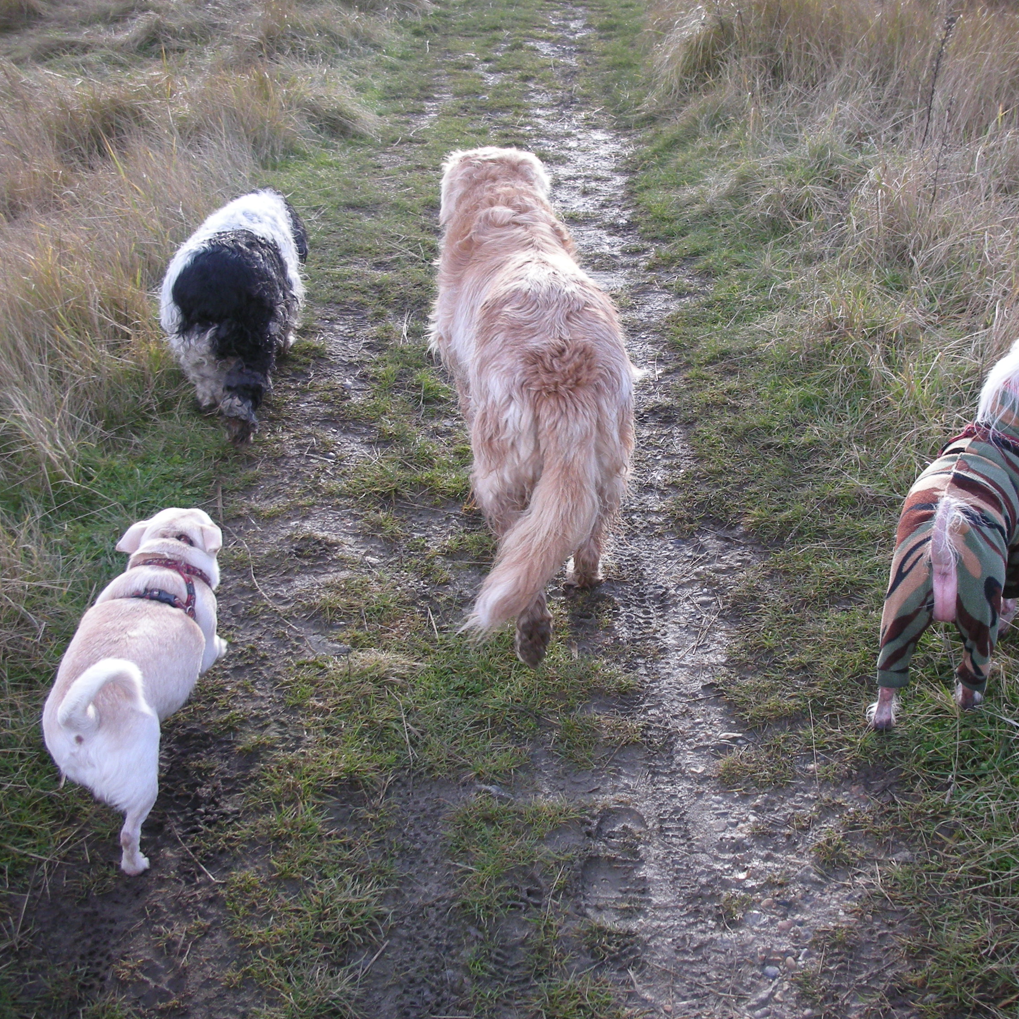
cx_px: 574
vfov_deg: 40.0
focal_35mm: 42
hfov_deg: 40.0
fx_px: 1399
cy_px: 513
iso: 50
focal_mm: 5.8
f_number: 2.8
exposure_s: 1/251
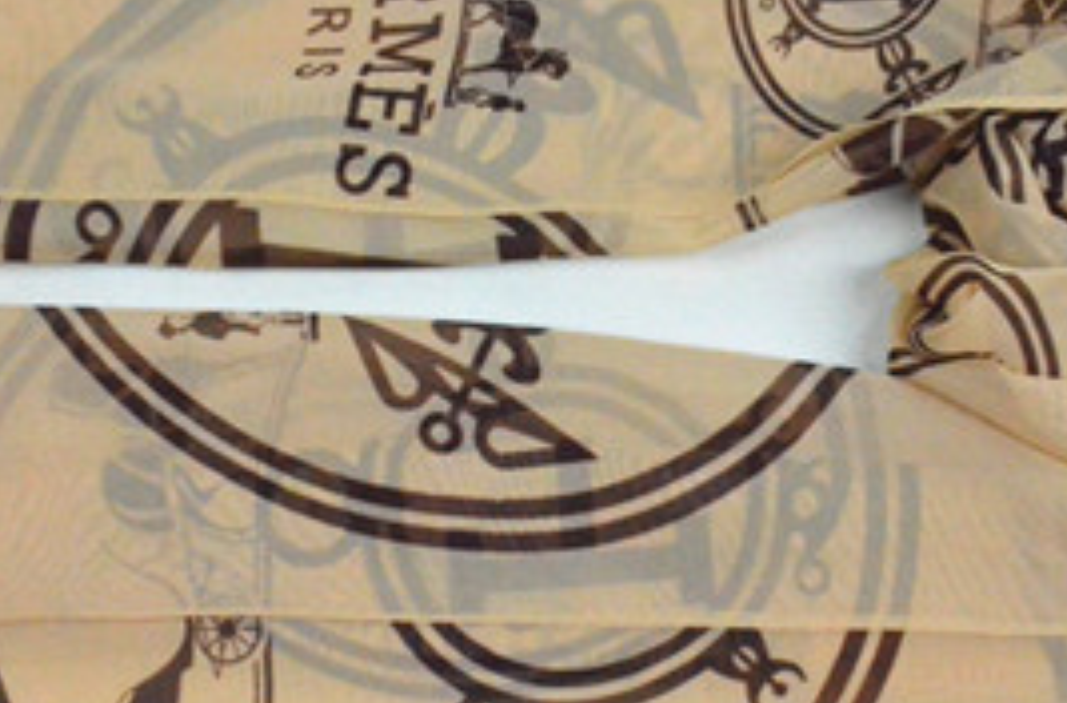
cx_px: 727
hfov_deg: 26.6
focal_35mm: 76
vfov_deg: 17.8
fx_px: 2243
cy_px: 296
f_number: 11
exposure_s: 1/500
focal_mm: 27
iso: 6400
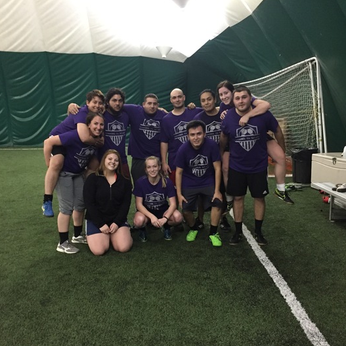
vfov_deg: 47.2
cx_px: 180
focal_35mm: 35
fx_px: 396
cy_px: 175
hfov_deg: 47.2
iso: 250
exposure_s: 1/15
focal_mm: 4.15
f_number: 2.2
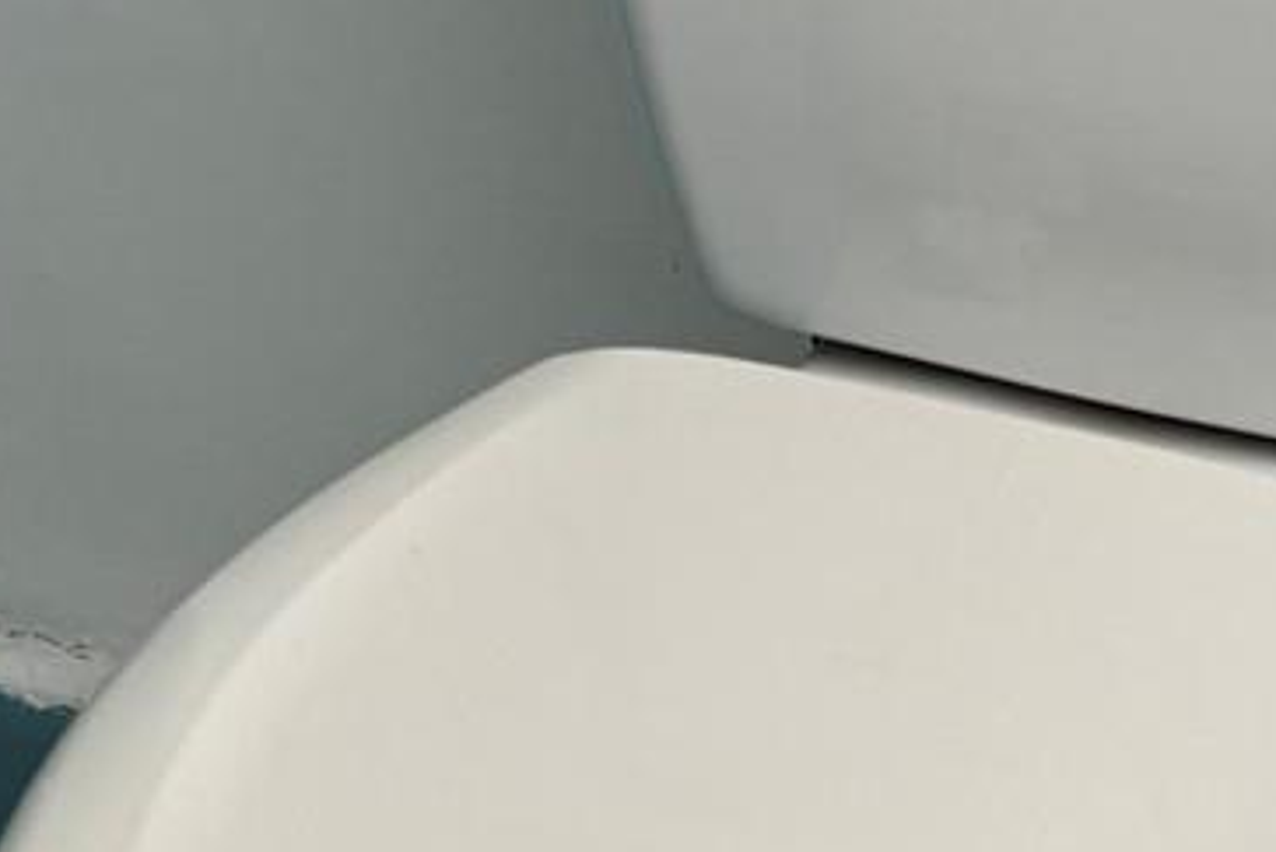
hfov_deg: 13.3
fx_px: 5389
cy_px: -1101
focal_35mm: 152
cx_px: -46
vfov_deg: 8.4
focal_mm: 5.96
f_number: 1.6
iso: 100
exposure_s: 1/120
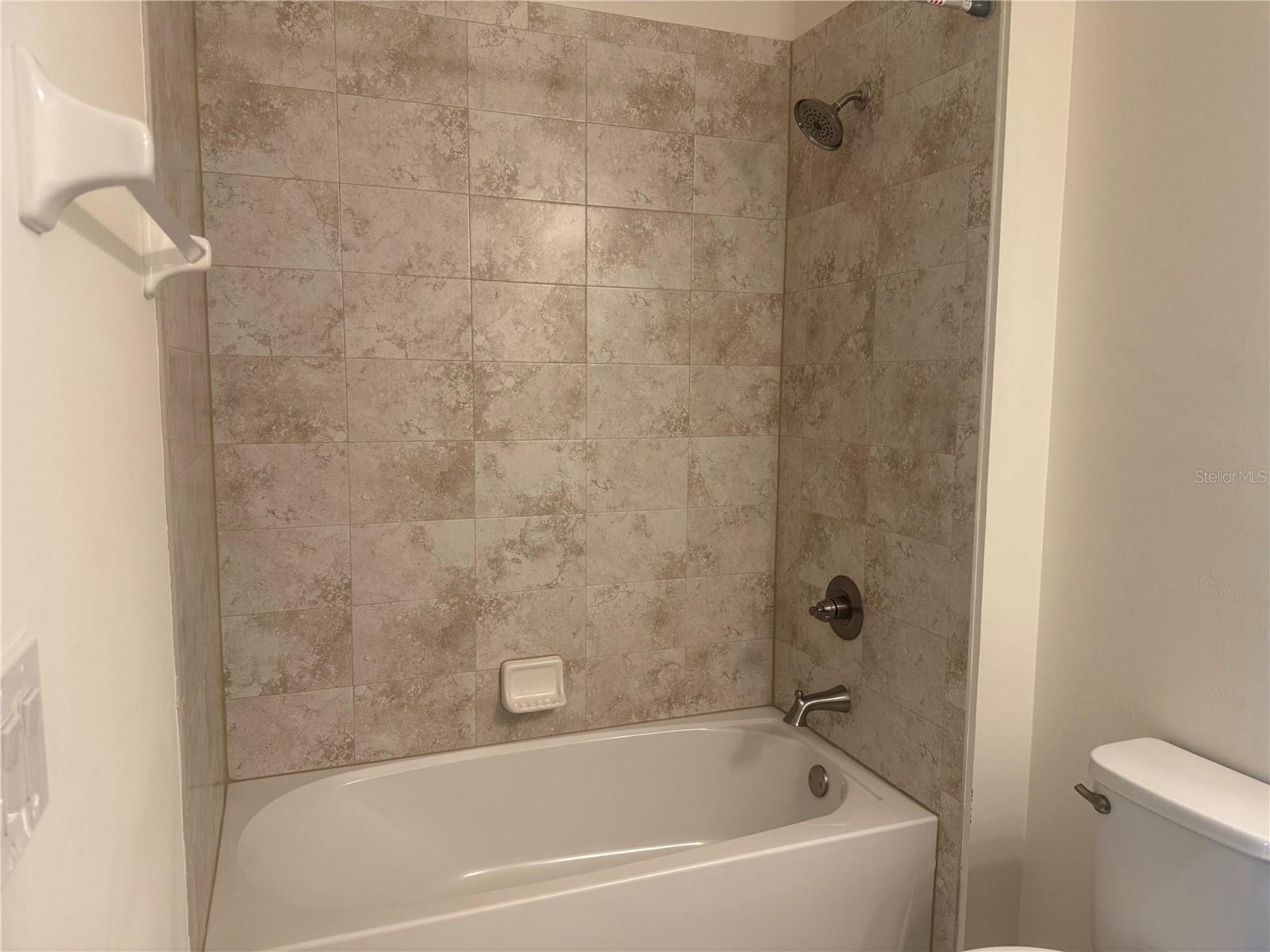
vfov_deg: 56.8
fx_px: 881
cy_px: 476
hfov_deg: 71.6
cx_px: 635
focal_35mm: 24
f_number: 1.78
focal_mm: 6.76
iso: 200
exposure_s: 1/120
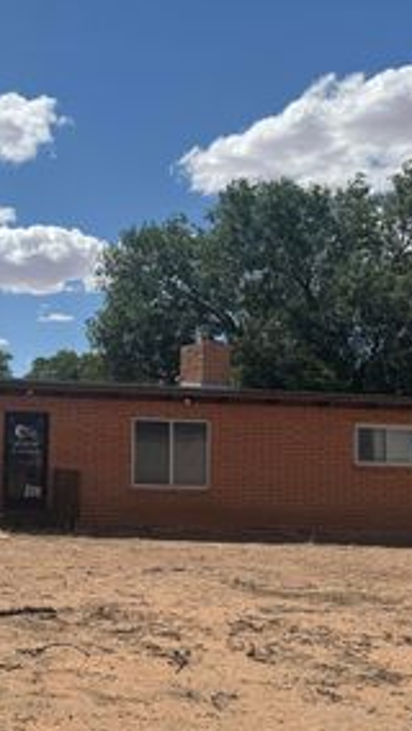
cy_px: 431
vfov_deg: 44.4
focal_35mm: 46
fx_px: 892
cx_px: -21
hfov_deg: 24.5
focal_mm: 6.76
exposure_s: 1/7092
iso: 80
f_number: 1.78
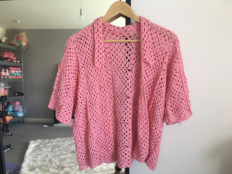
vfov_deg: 48.2
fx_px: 194
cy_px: 87
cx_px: 116
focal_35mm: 29
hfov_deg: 61.7
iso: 25
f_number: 2.2
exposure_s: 1/50
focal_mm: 4.15
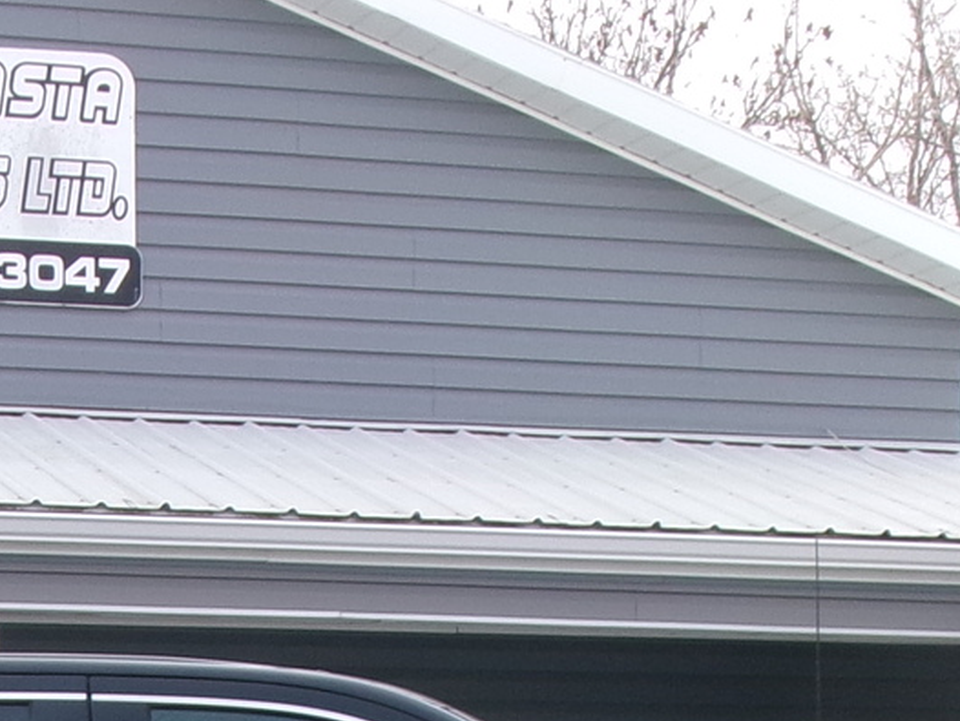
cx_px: -47
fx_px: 3024
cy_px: 1196
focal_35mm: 109
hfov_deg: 17.5
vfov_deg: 12.7
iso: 100
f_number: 10.8
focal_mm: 5.1
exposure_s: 1/38
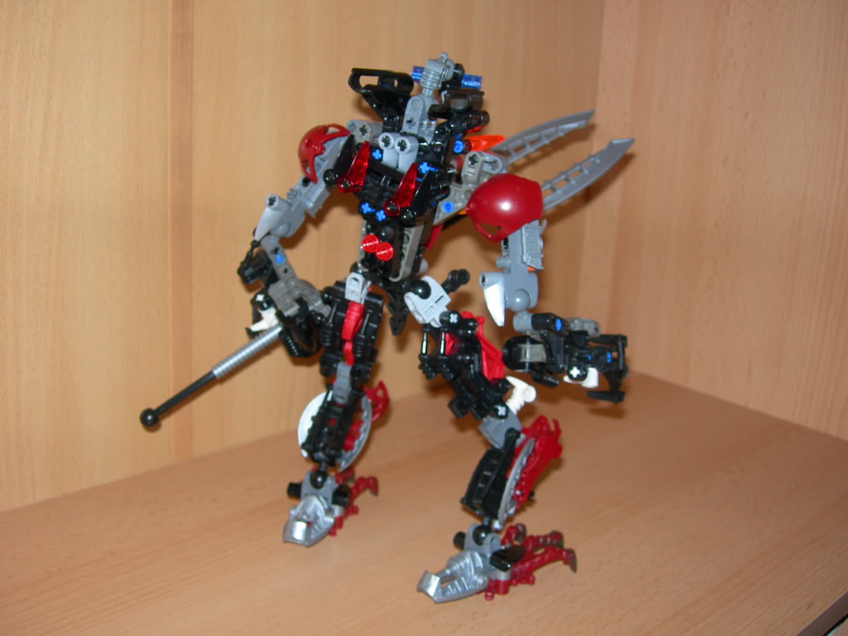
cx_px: 407
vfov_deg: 34.3
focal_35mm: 42
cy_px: 329
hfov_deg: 44.8
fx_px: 1029
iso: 50
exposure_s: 1/60.1
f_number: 2.8
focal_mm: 7.8
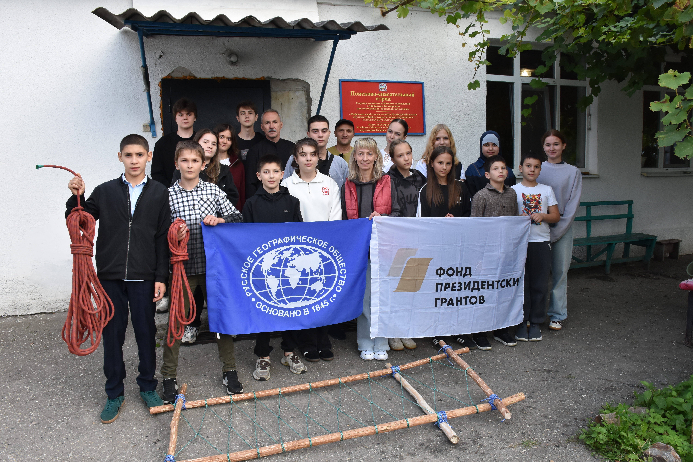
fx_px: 520
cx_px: 346
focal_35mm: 27
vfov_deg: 47.9
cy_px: 231
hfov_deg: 67.4
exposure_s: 1/250
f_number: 8
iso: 800
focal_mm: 18
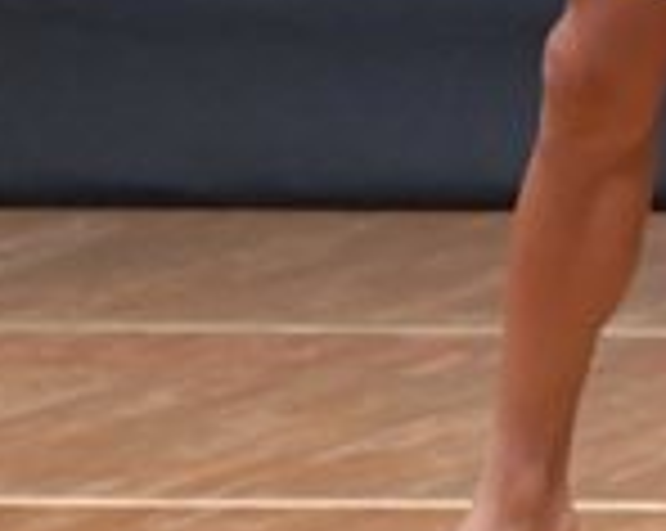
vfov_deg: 1.1
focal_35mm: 1402
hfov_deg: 1.4
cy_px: -338
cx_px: 920
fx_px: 27598
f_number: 5.6
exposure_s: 1/400
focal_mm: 190
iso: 6400
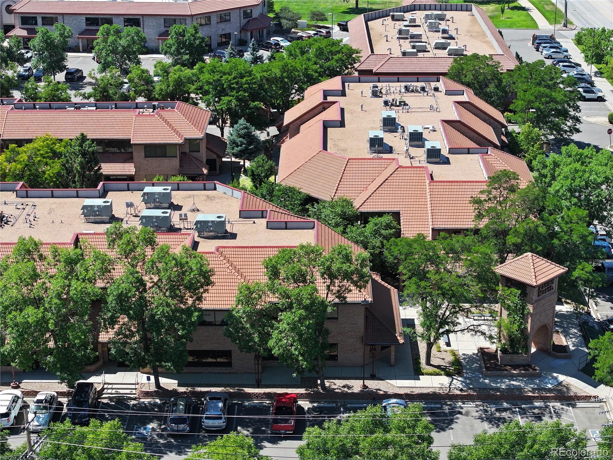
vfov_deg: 21.0
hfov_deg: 27.8
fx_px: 1240
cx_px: 306
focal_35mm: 70
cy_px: 230
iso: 100
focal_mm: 19.35
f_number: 2.8
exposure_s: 1/640
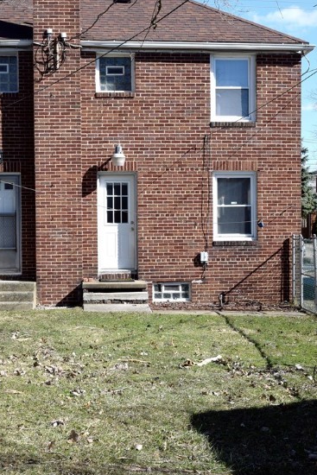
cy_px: 235
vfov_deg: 33.0
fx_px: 801
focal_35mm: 61
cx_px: 173
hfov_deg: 22.4
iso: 200
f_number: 9
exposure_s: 1/320
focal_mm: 29
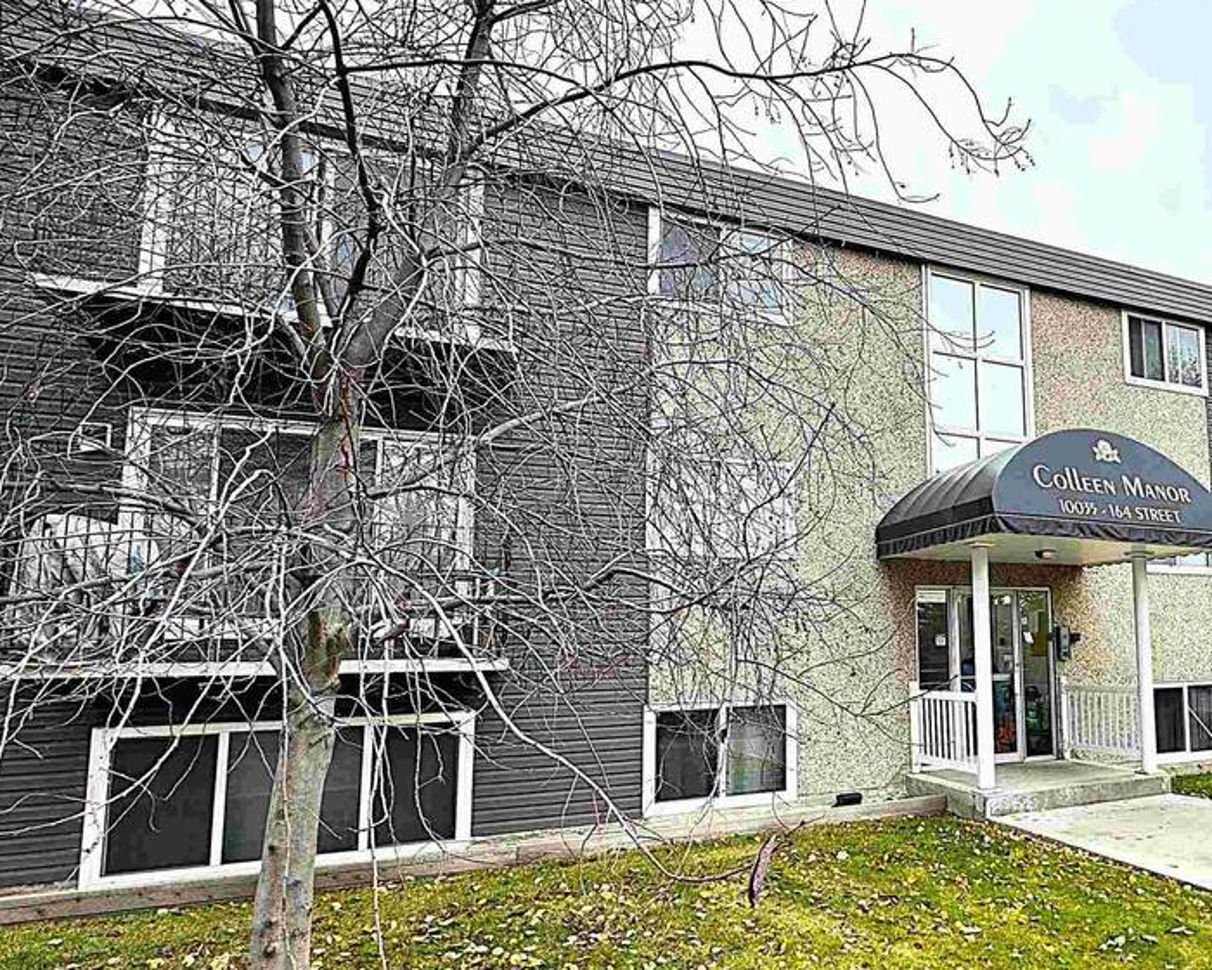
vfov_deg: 56.5
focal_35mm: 25
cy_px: 563
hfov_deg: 62.9
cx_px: 951
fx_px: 897
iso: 40
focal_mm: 2.22
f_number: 2.2
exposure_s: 1/224
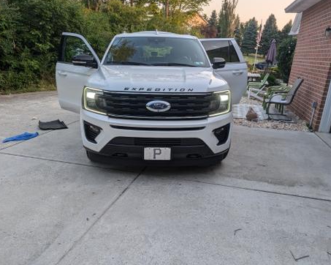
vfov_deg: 54.9
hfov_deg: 66.0
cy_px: 135
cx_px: 153
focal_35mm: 26
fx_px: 255
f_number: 1.68
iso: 23
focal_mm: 6.9
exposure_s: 1/113
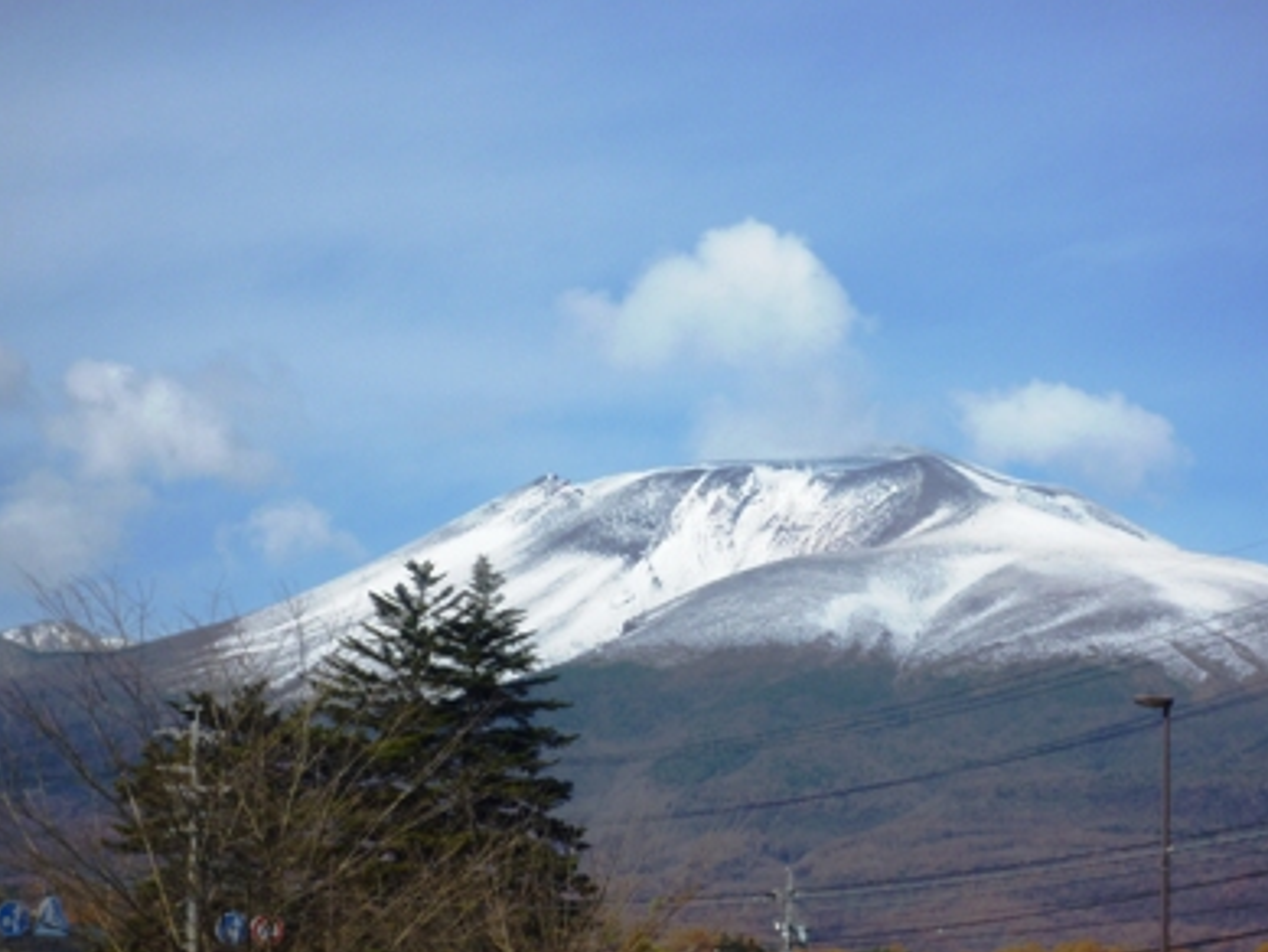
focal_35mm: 121
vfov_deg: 12.3
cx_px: 675
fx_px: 4434
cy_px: 525
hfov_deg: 16.3
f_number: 5.6
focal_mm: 17.3
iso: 80
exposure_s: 1/640
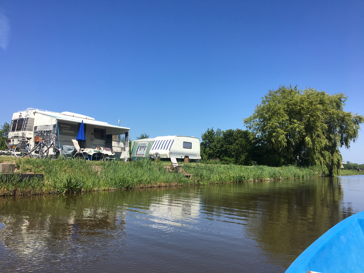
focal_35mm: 29
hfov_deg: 61.7
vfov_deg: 48.2
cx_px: 182
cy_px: 136
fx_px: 305
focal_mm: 4.15
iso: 25
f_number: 2.2
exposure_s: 1/1603
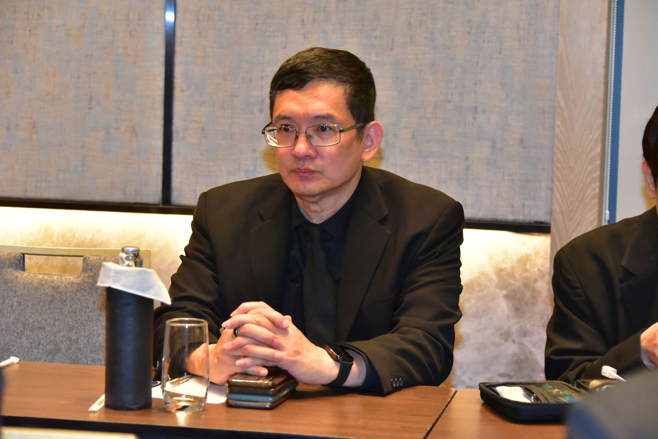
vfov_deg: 13.7
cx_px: 329
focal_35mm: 100
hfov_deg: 20.4
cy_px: 220
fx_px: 1828
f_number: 5.6
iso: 10000
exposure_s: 1/200
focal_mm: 100
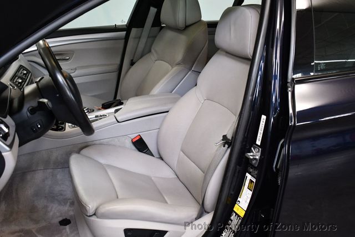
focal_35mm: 36
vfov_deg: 36.9
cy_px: 118
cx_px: 178
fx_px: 355
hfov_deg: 53.1
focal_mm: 18
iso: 1250
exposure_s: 1/125
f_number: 3.5
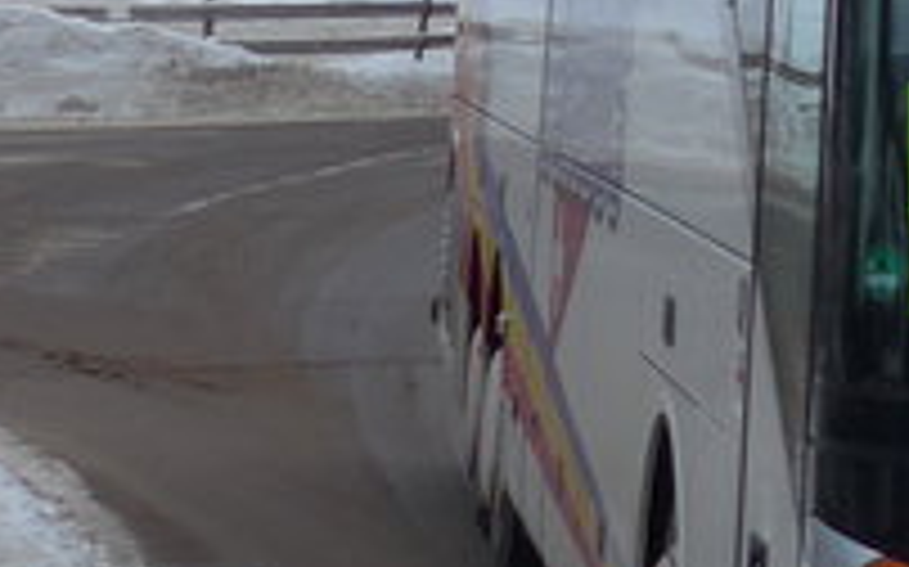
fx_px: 4531
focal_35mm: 183
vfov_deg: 7.1
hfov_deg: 10.8
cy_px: -256
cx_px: 1575
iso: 80
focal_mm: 6
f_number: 2.8
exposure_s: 1/200
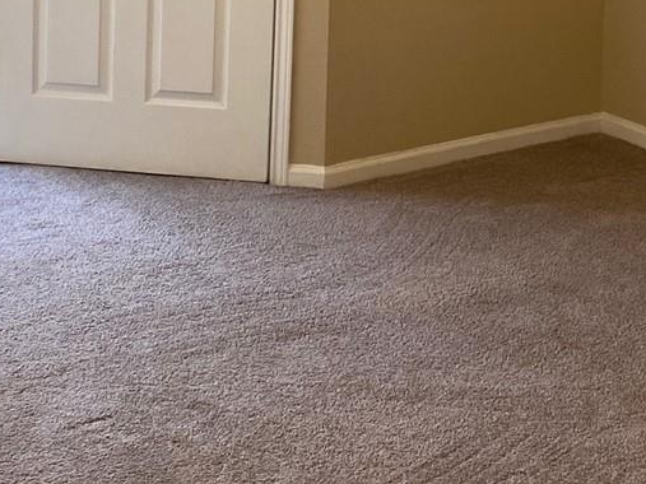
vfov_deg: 16.7
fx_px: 1530
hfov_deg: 23.5
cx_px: 519
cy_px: -185
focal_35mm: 82
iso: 125
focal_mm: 4.25
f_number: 1.8
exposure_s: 1/120
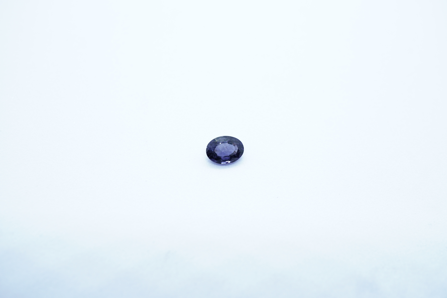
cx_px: 224
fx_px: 559
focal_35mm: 45
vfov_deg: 29.9
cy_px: 149
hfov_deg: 43.6
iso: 640
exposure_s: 1/80
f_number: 6.3
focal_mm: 30
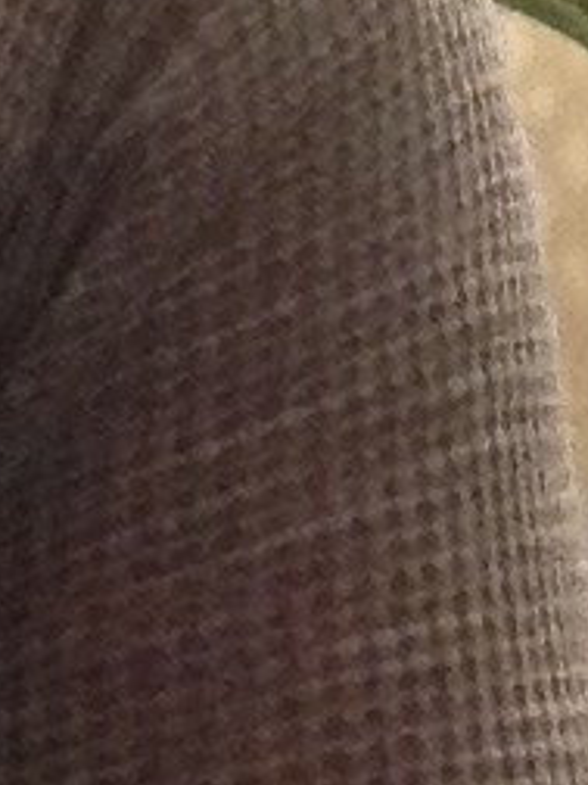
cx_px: 50
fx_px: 4031
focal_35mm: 178
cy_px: -682
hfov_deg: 8.3
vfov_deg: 10.4
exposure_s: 1/17
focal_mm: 2.18
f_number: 2.4
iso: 250
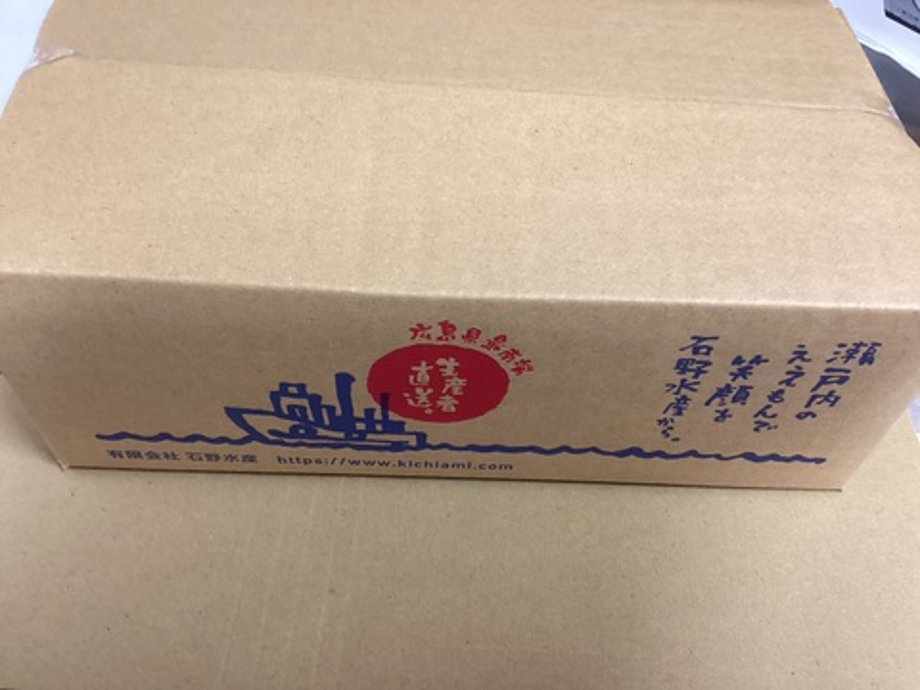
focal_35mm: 31
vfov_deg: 45.4
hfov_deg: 58.4
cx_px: 460
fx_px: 824
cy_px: 345
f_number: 2.4
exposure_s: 1/60
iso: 200
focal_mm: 3.3
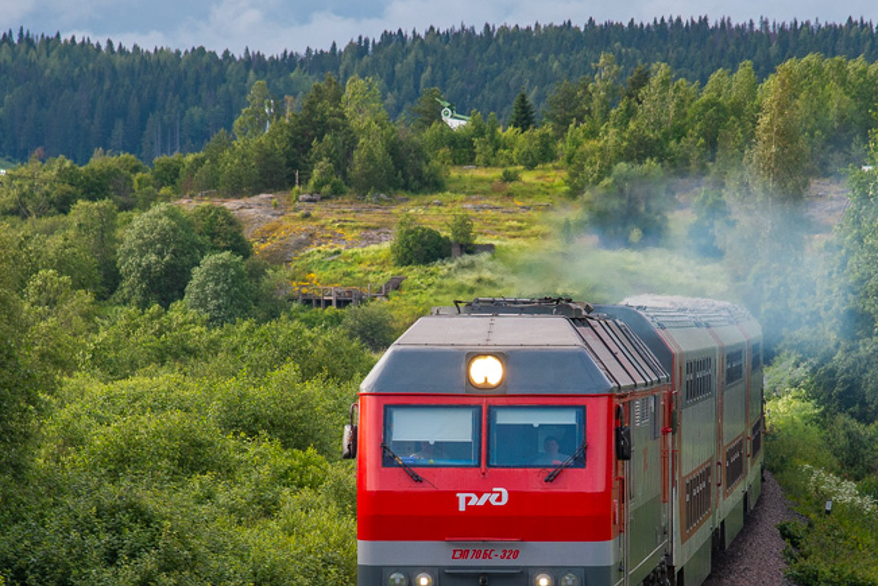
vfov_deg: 5.0
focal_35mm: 276
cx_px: 570
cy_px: 451
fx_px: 6736
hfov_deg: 7.5
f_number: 5.6
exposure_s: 1/500
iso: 280
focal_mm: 120
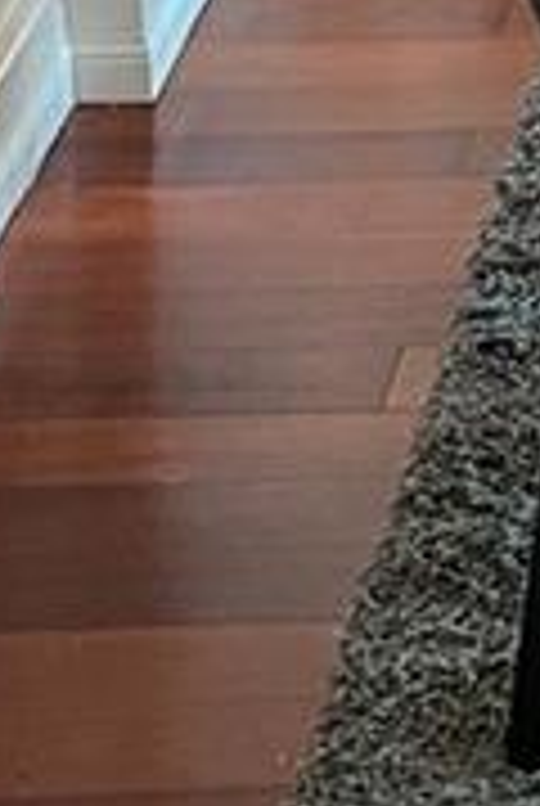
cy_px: -698
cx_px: 1530
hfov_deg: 6.9
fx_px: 4057
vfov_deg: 10.6
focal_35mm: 181
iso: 160
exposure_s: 1/60
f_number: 1.8
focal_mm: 4.25
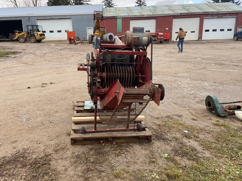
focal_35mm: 29
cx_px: 108
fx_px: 203
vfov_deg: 48.2
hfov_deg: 61.5
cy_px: 88
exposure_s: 1/340
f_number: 1.8
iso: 32
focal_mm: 4.25
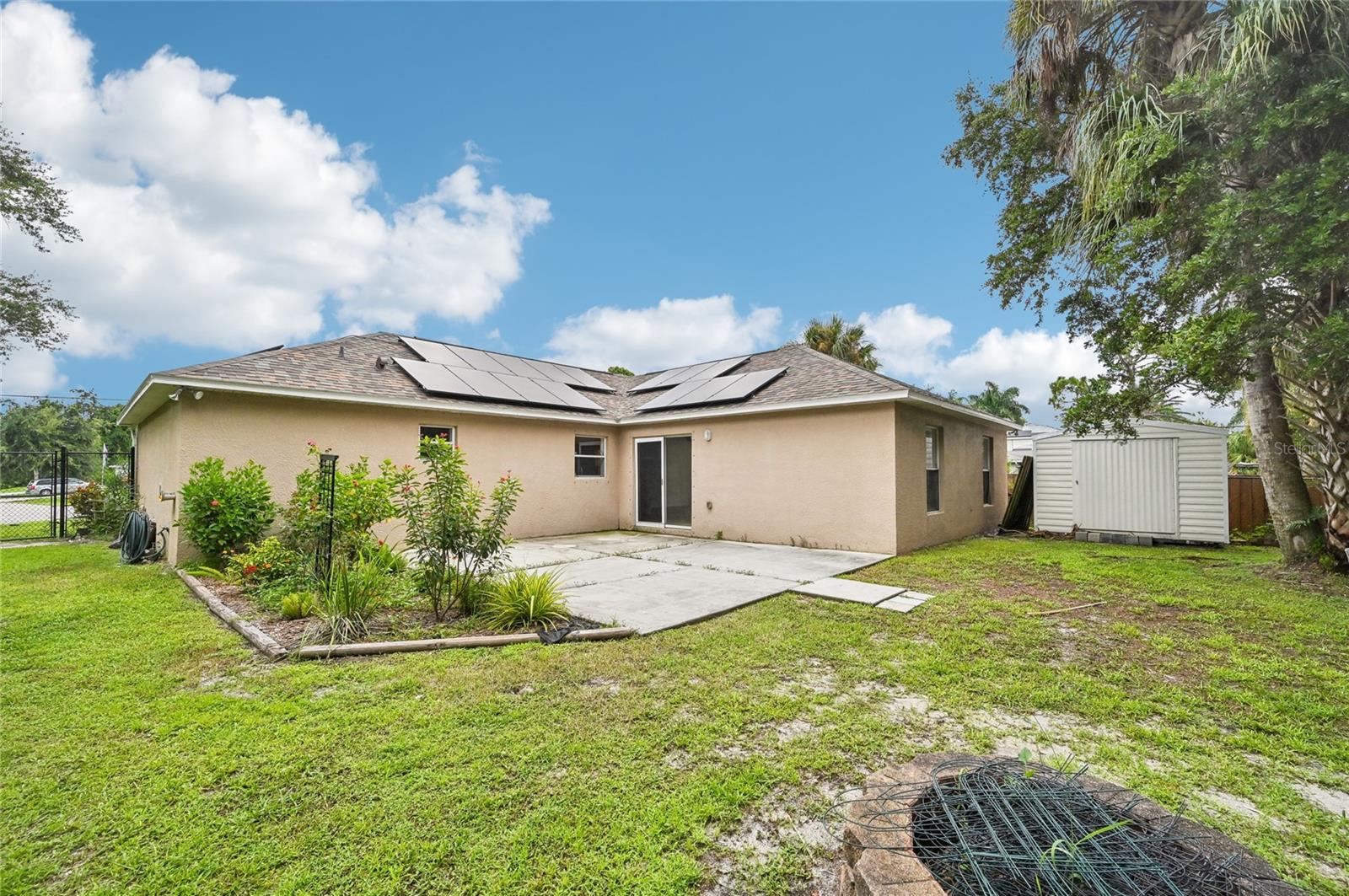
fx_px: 524
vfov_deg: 81.1
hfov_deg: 104.3
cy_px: 448
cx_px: 674
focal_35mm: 14
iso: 400
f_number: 8
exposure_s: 1/800
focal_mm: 14
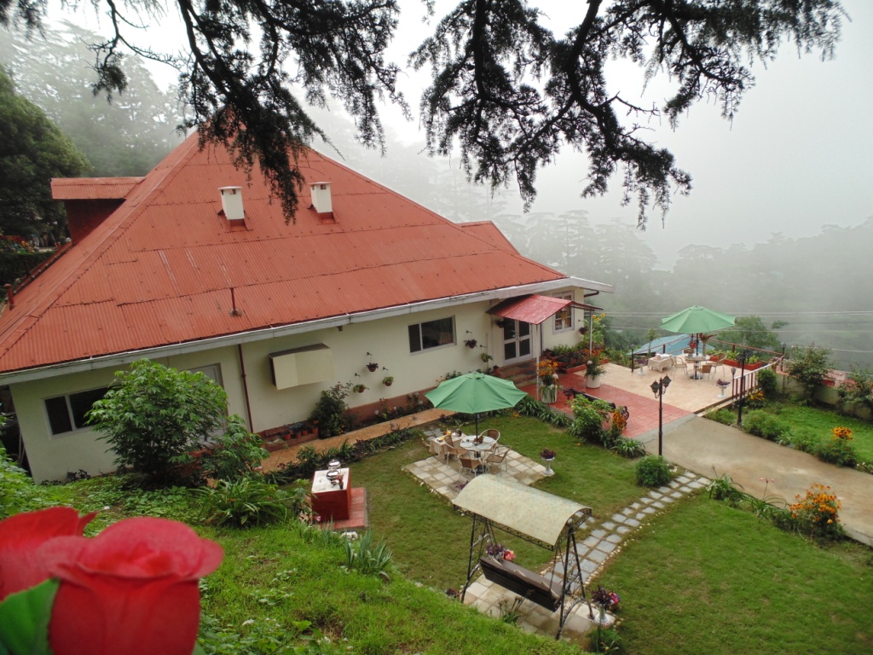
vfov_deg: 61.1
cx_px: 436
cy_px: 328
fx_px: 555
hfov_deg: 76.4
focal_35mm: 22
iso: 80
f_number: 3.1
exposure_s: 1/320
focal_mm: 4
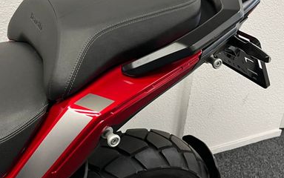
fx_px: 356
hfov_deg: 43.3
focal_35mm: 46
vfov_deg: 27.8
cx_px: 118
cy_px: 53
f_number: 1.6
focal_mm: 5.1
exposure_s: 1/50
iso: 80
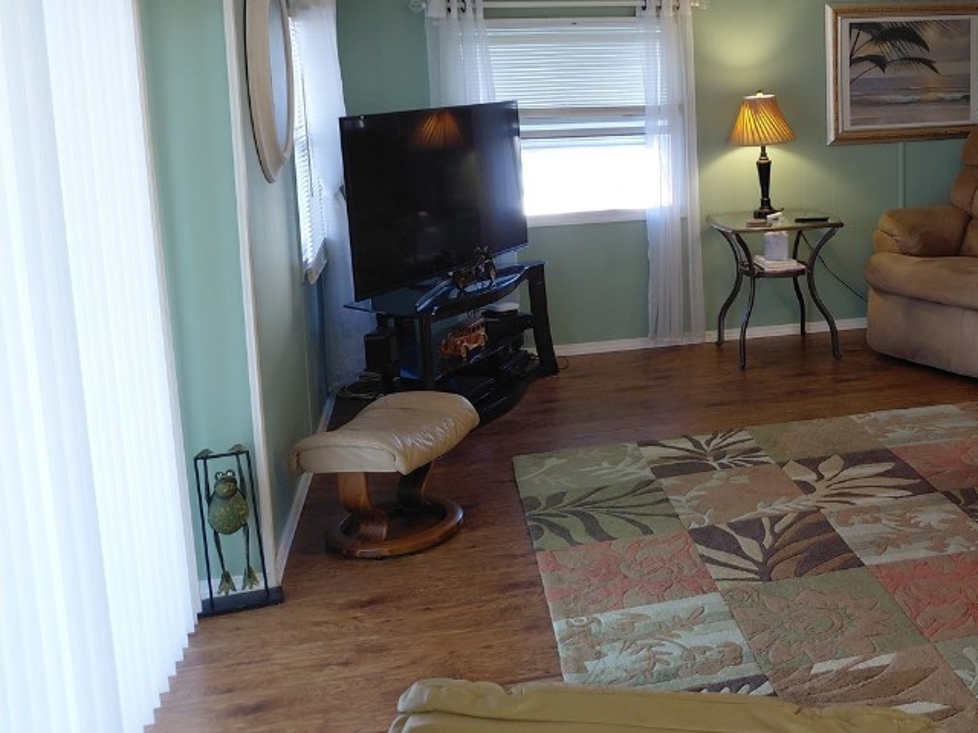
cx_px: 779
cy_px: 208
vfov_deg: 35.4
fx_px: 1130
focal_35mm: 40
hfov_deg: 44.6
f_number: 1.8
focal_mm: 4.69
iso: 125
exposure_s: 1/60
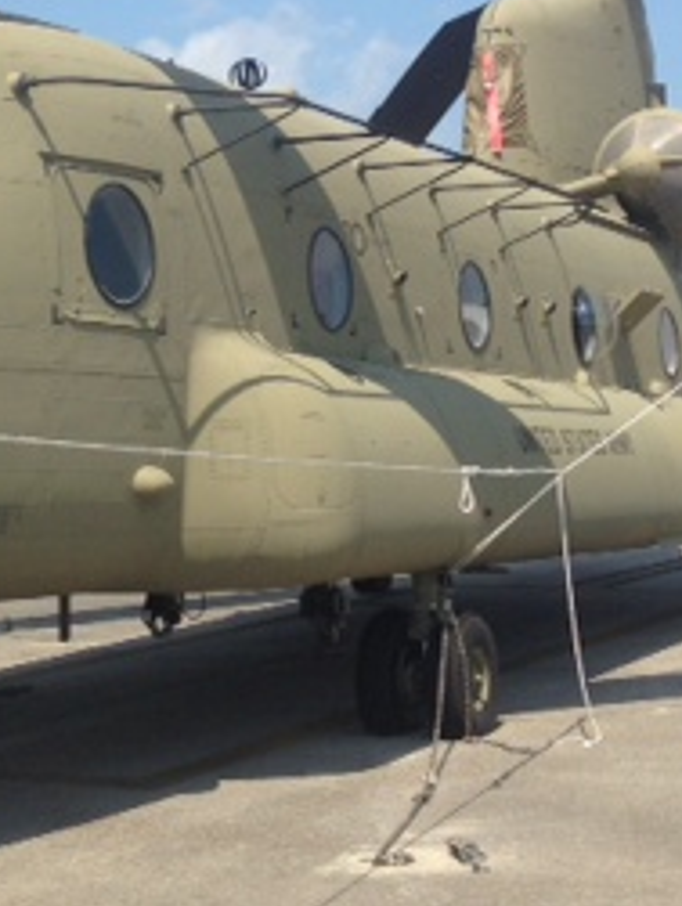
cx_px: 238
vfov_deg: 22.7
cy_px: 112
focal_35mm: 84
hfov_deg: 17.6
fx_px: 2201
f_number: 2.4
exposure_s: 1/1642
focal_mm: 4.12
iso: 50
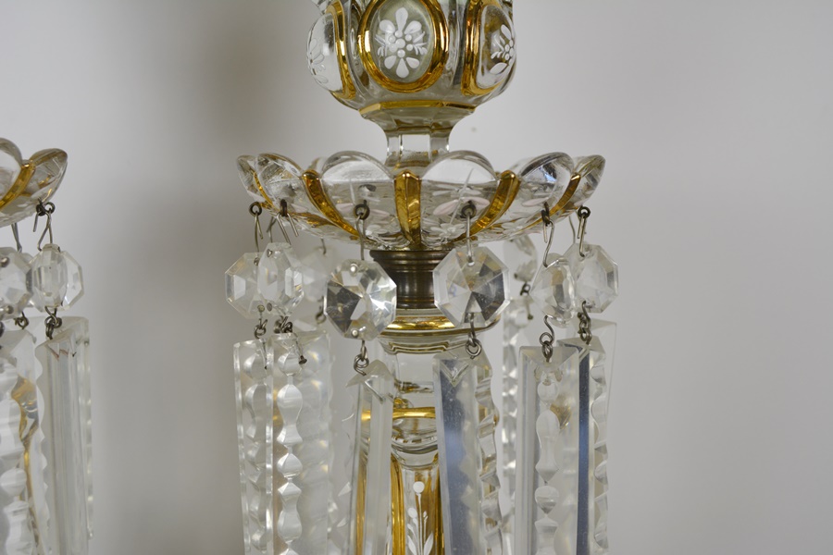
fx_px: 764
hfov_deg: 57.2
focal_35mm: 33
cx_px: 416
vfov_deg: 40.0
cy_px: 278
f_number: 5.6
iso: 220
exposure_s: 1/125
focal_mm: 22
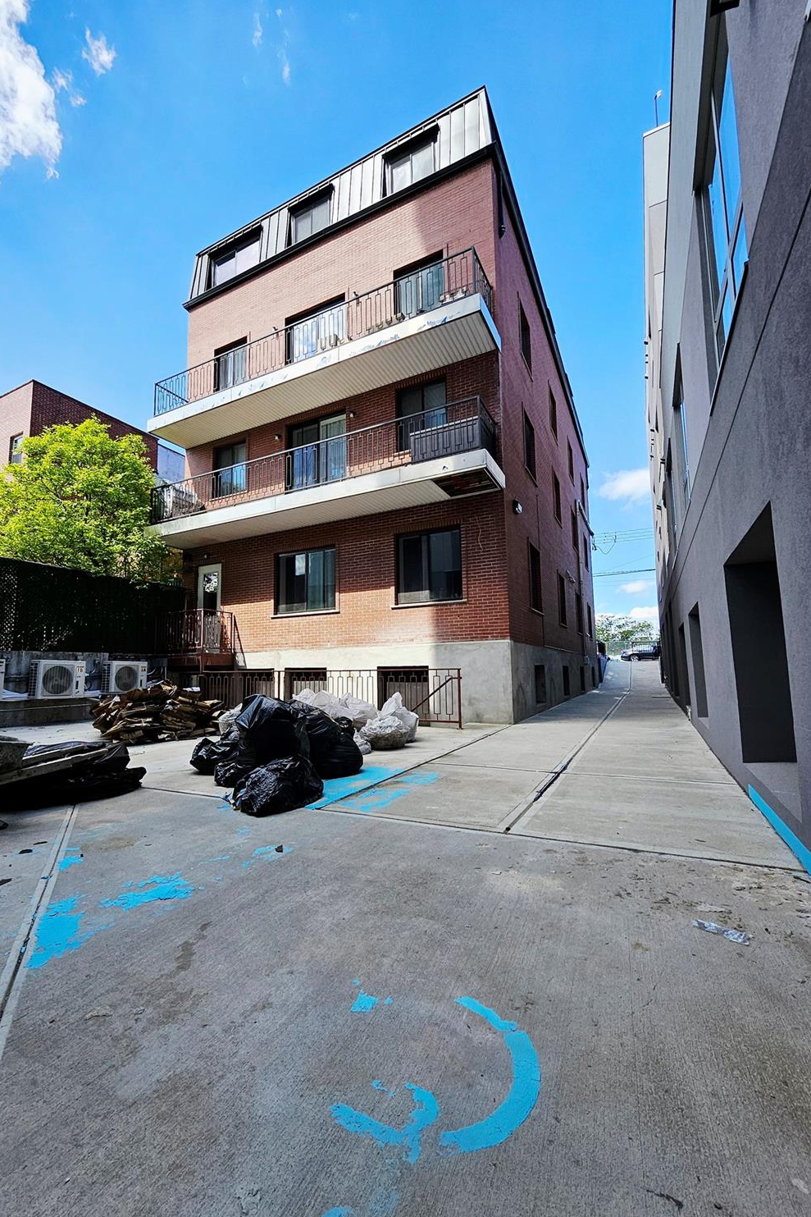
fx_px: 473
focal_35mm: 14
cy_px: 620
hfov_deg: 81.1
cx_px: 376
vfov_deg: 104.2
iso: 32
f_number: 2.2
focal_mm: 1.74
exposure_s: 1/476
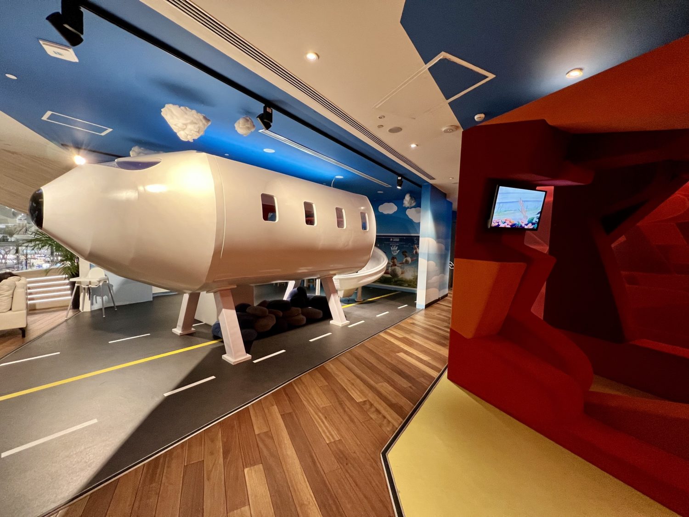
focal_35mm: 13
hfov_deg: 106.2
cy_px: 258
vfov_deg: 89.9
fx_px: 259
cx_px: 344
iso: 320
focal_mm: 1.57
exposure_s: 1/56
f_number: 1.8
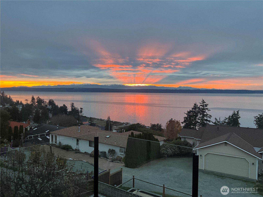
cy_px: 98
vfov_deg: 48.2
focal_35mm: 29
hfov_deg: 61.7
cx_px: 132
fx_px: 220
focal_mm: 3
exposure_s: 1/65
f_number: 1.8
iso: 64
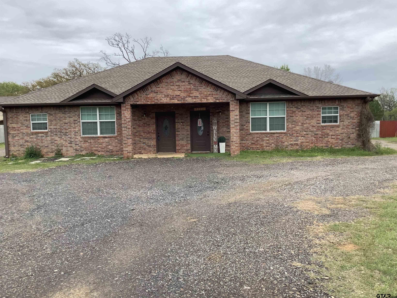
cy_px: 149
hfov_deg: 58.4
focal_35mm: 31
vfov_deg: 45.4
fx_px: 356
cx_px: 198
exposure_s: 1/471
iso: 25
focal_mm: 3.3
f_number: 2.4
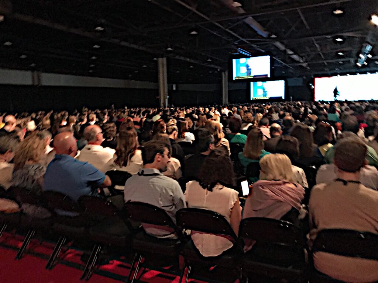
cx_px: 189
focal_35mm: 28
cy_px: 142
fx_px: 306
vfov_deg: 49.7
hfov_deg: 63.4
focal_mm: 3.99
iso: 125
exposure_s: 1/4
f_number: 1.8
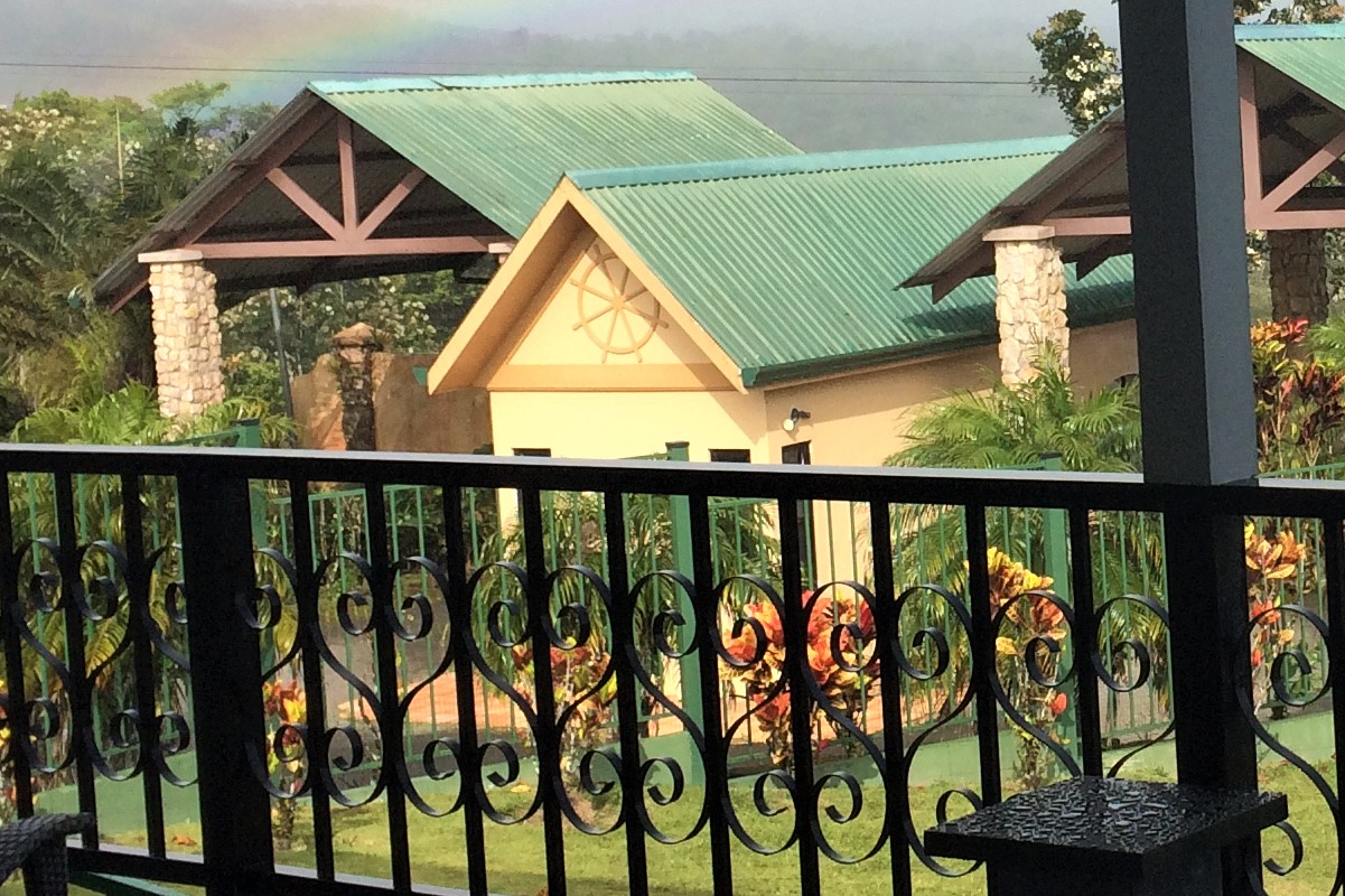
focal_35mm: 82
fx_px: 3063
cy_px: 292
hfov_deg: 23.9
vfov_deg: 16.6
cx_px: 1263
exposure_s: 1/2283
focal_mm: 4.15
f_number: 2.2
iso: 32
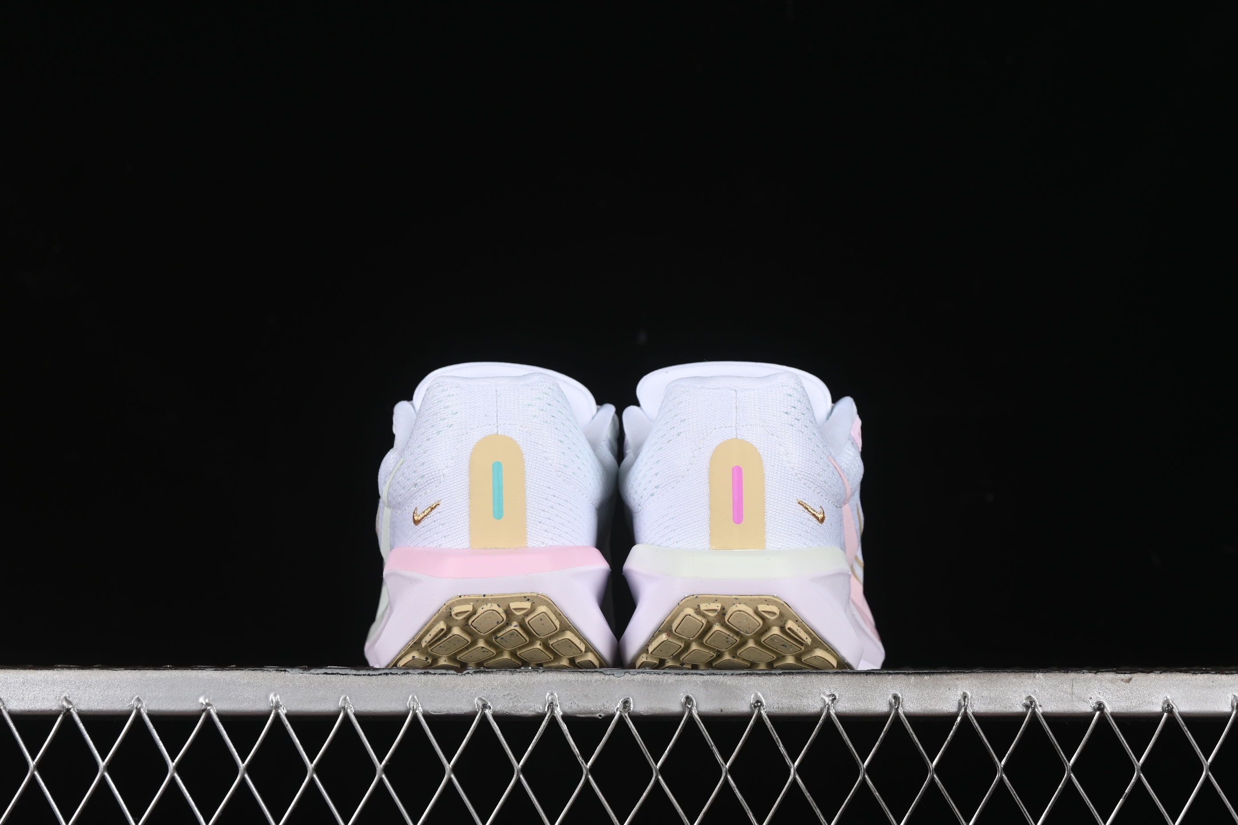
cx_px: 619
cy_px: 412
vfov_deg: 18.2
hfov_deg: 27.0
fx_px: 2579
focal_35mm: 75
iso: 160
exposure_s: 1/100
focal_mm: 50
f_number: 8
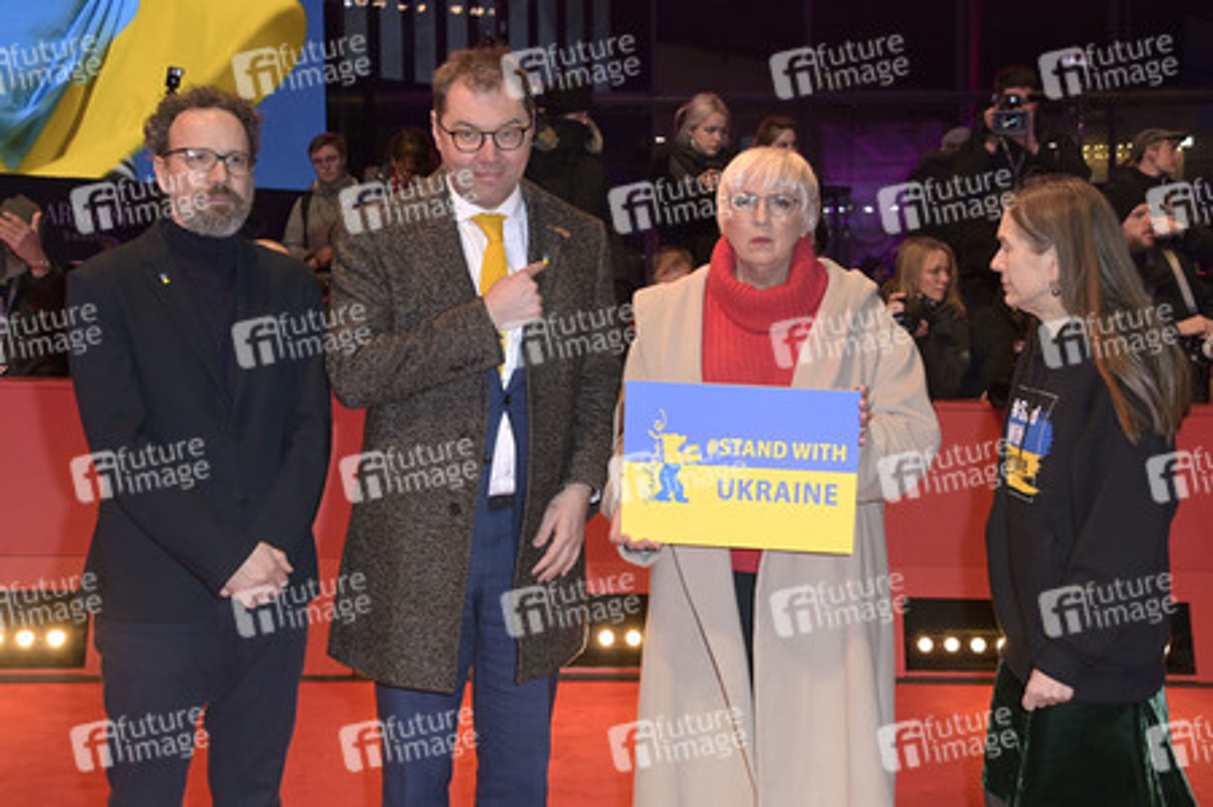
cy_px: 404
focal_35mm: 42
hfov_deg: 46.4
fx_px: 1414
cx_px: 606
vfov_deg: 31.8
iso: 1250
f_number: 5.6
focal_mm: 42
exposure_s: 1/250
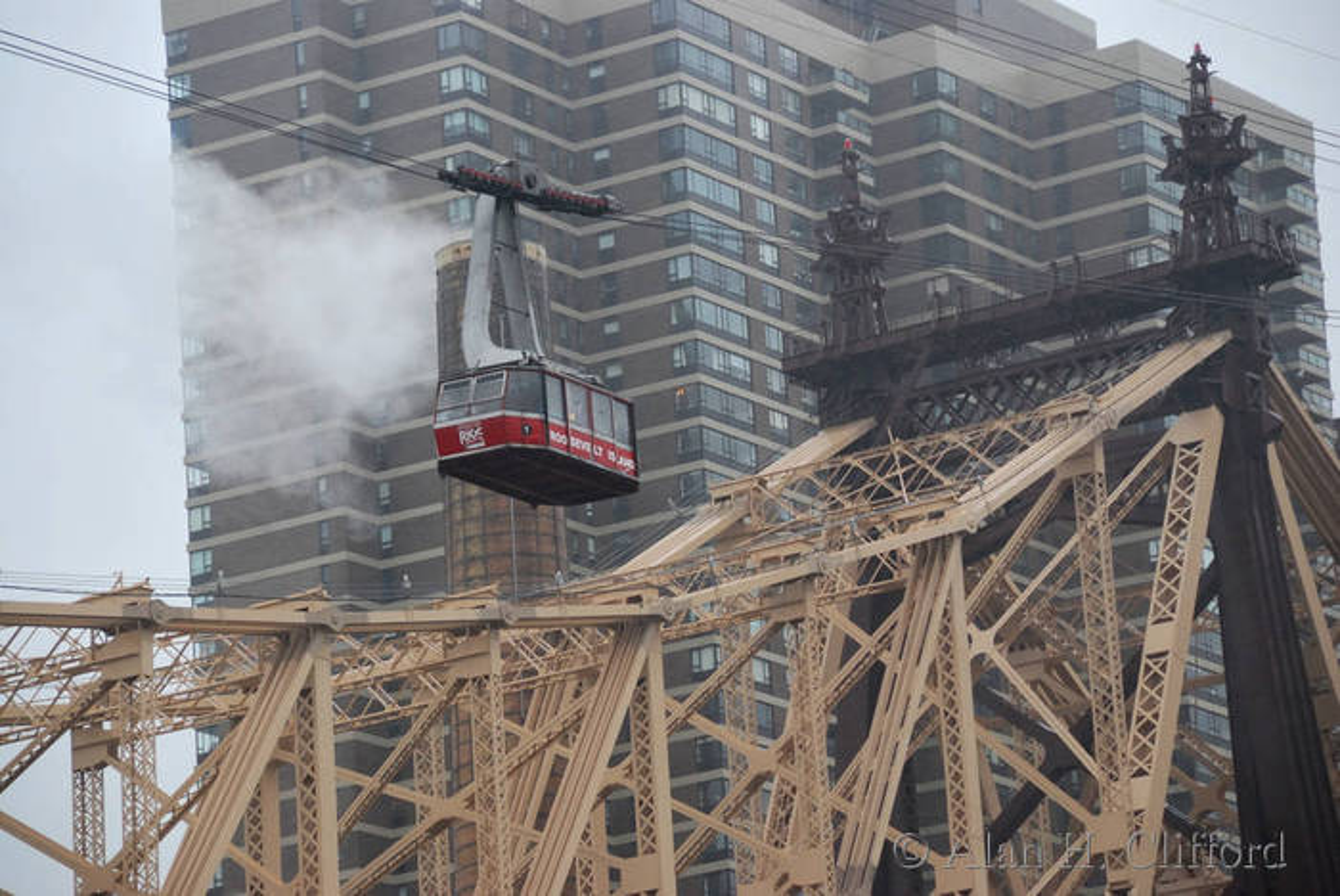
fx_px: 6258
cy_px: 448
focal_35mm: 168
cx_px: 670
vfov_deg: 8.2
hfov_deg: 12.2
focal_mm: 112
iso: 500
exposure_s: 1/250
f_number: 5.6
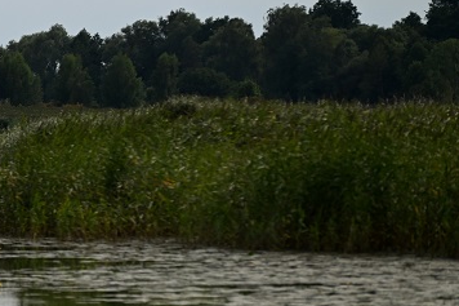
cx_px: -150
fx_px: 6130
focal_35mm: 481
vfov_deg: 2.9
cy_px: 146
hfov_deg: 4.3
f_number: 5.6
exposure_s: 1/1000
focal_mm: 180
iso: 140
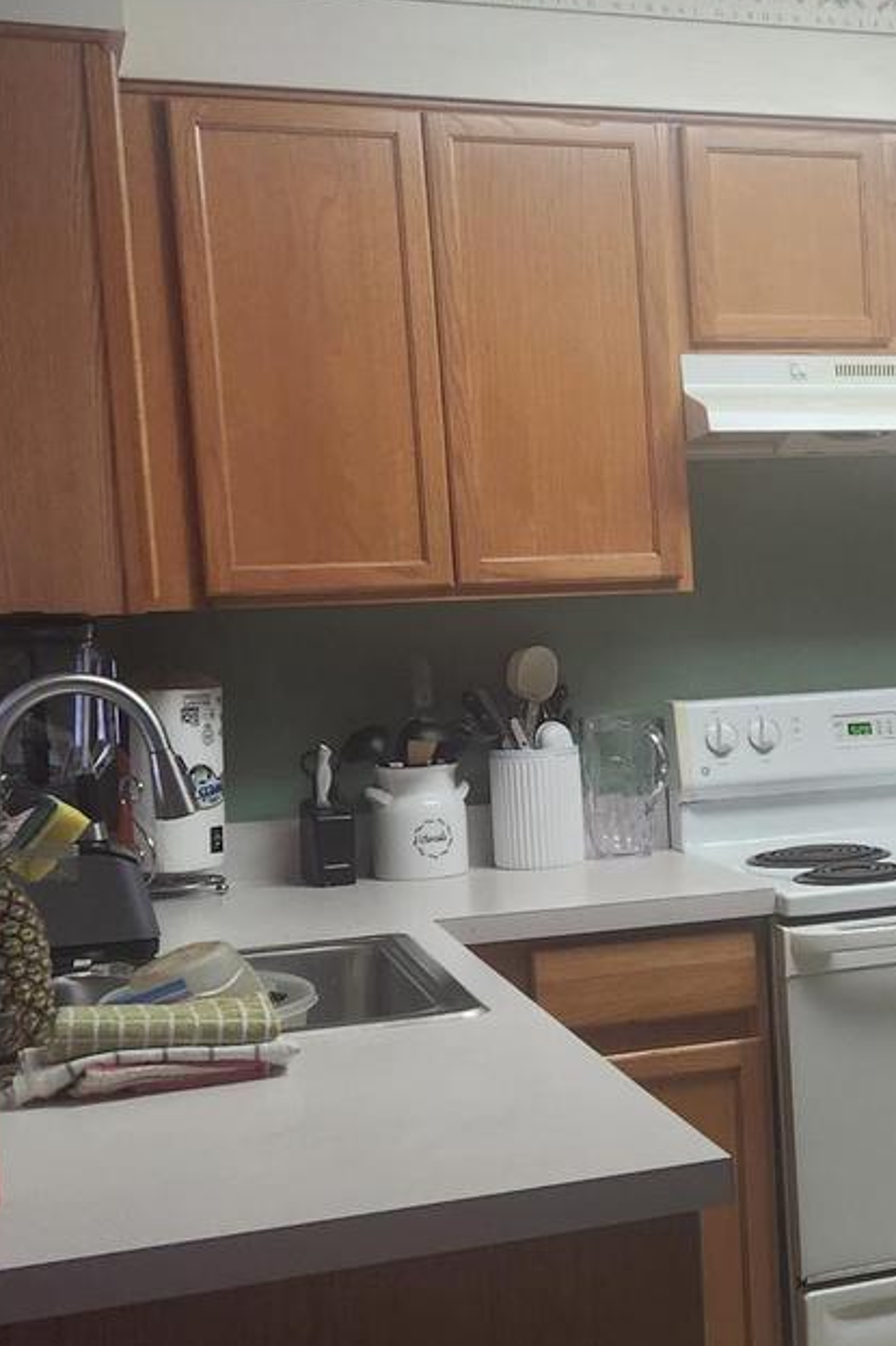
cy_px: 769
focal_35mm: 59
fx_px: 2204
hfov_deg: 21.6
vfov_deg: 33.9
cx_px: 1015
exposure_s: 1/120
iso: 160
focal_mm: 5.4
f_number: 1.8
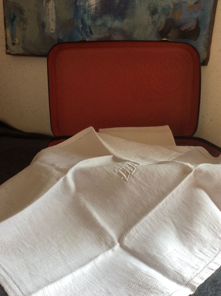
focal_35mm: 32
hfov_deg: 44.1
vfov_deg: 56.9
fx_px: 273
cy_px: 148
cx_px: 110
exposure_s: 1/25
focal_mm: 3.3
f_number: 2.4
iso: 64
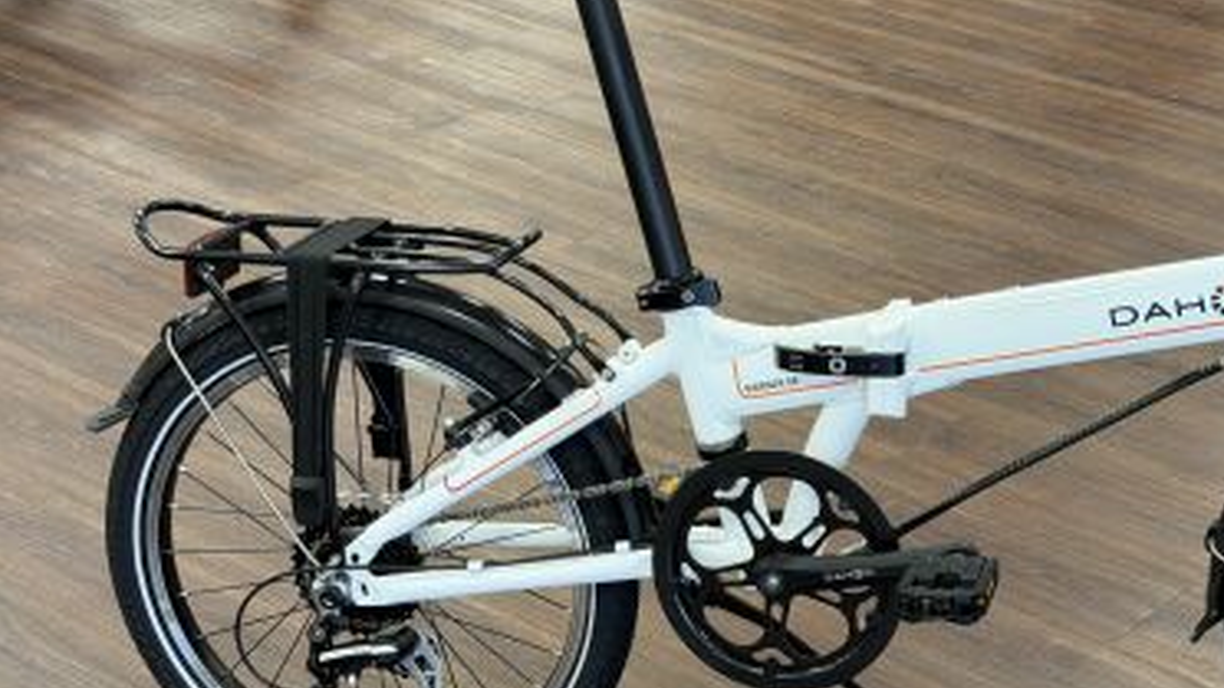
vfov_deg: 14.7
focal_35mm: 82
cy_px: 277
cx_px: 954
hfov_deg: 25.5
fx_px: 2661
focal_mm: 6.76
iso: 100
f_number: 1.78
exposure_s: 1/50
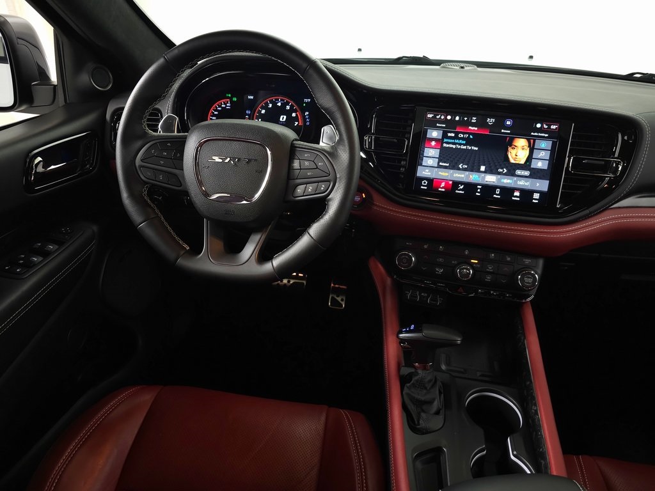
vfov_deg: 58.9
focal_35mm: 23
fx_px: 435
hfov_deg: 73.9
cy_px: 246
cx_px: 328
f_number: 1.7
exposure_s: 1/60
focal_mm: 6.3
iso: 125
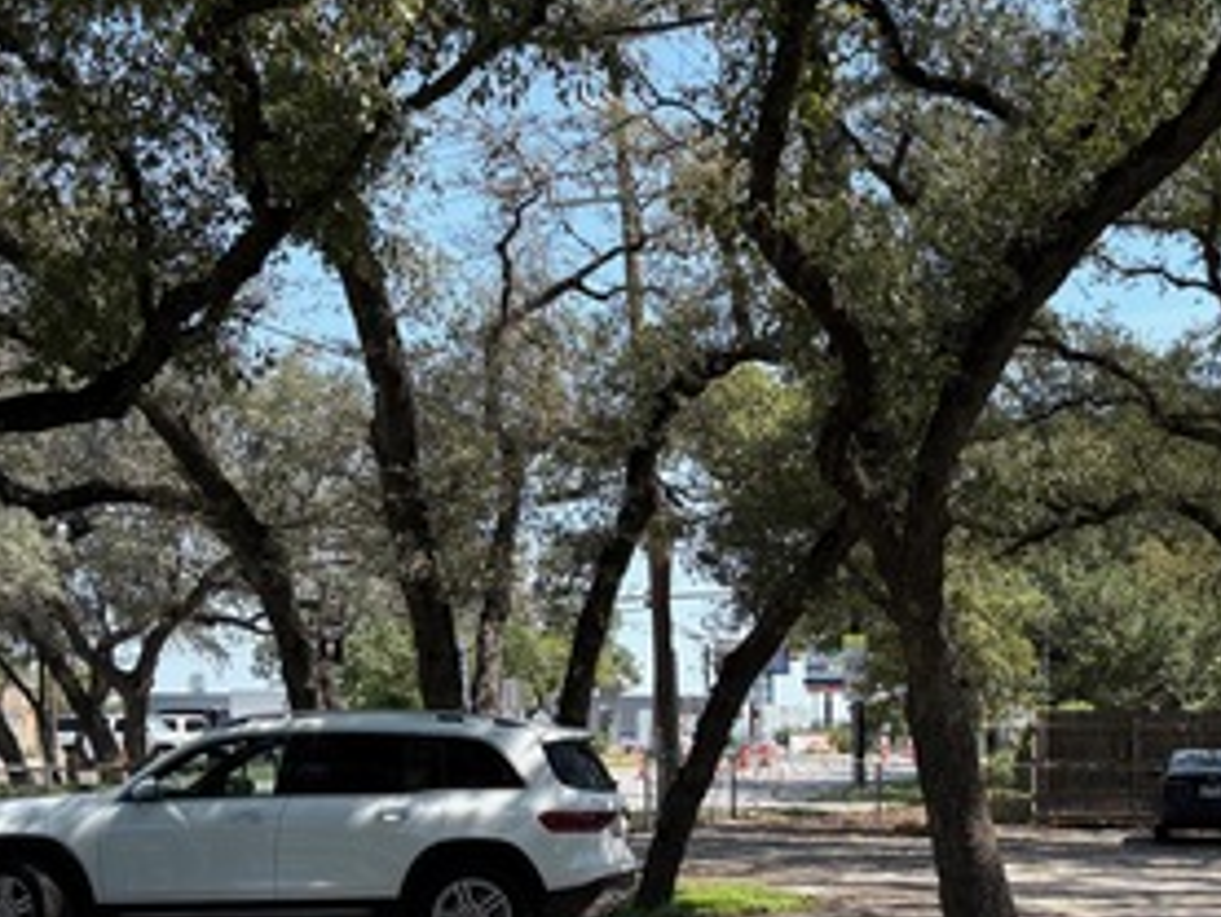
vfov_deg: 23.9
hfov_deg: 30.6
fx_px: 2117
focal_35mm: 60
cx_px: 1120
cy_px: 780
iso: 50
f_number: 1.6
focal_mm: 5.96
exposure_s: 1/1484
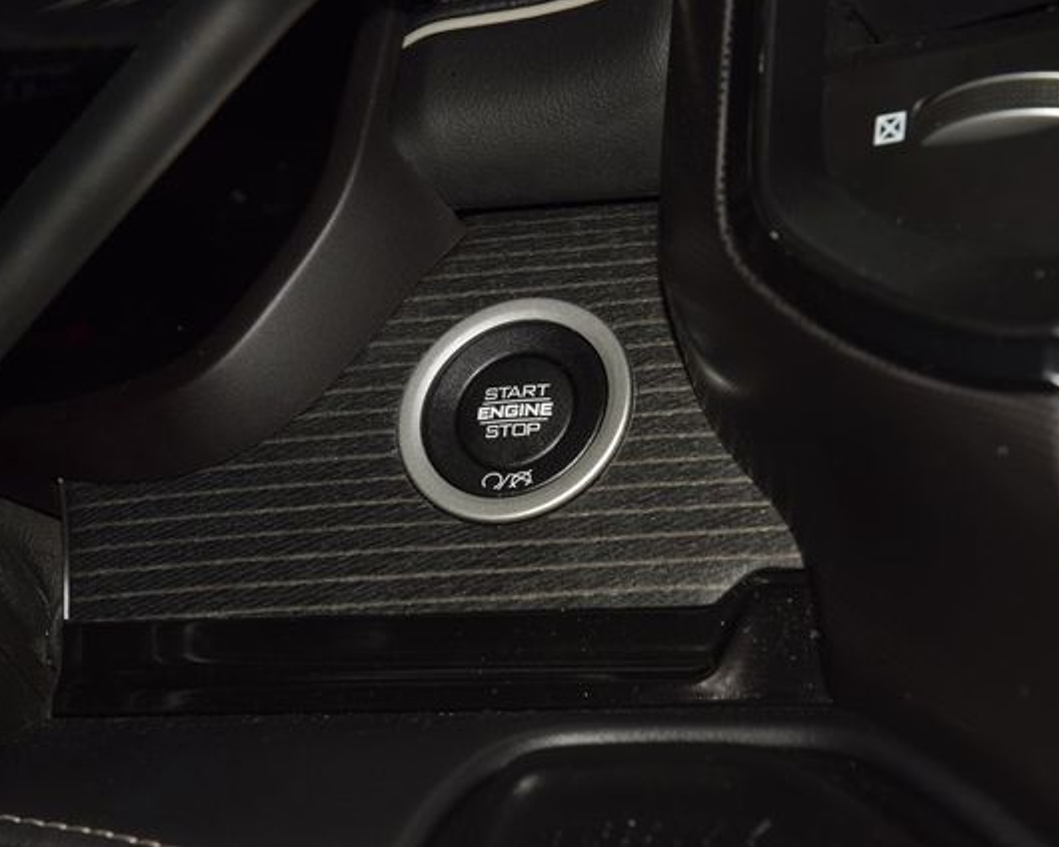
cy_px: 423
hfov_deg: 16.2
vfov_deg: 13.0
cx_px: 514
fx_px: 3730
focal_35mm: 119
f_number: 8
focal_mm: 70
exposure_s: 1/125
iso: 100
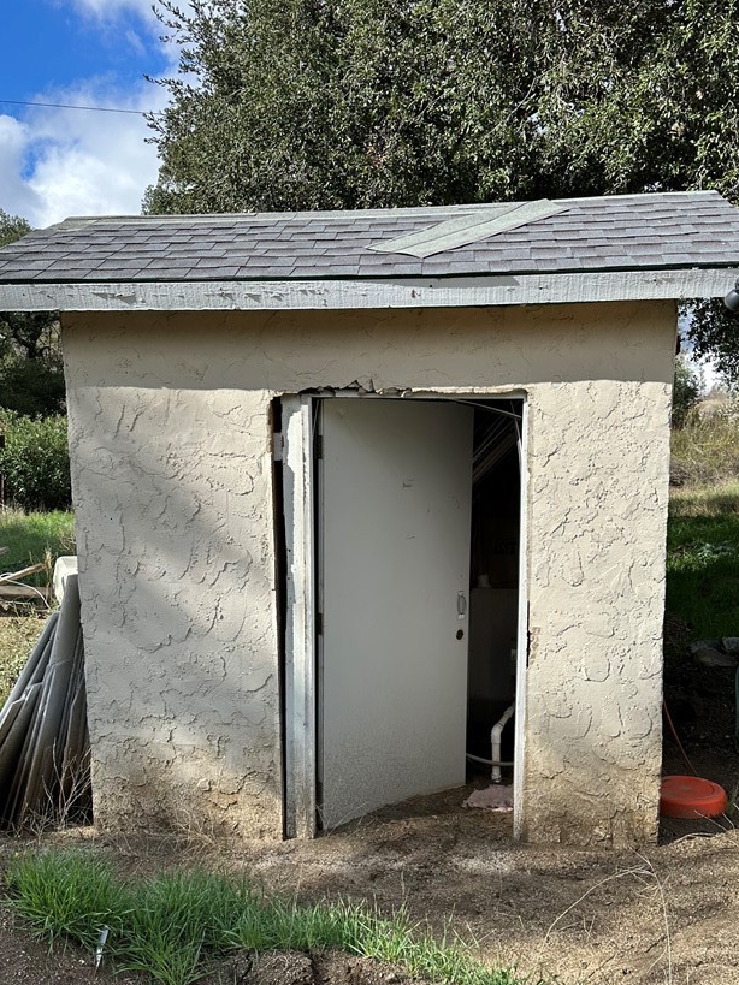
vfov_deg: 59.7
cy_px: 570
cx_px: 388
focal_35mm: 30
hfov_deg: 46.8
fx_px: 854
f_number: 1.78
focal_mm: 6.86
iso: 80
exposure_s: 1/2660
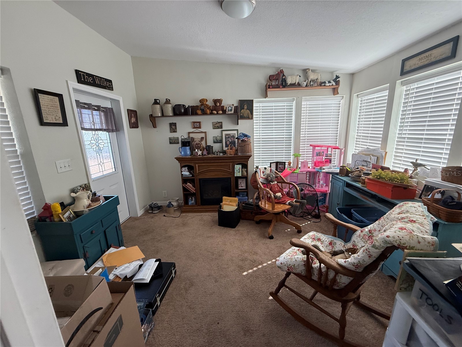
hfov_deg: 102.1
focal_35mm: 14
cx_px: 231
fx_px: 187
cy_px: 174
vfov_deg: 85.7
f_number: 2.2
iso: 200
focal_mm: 2.22
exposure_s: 1/120
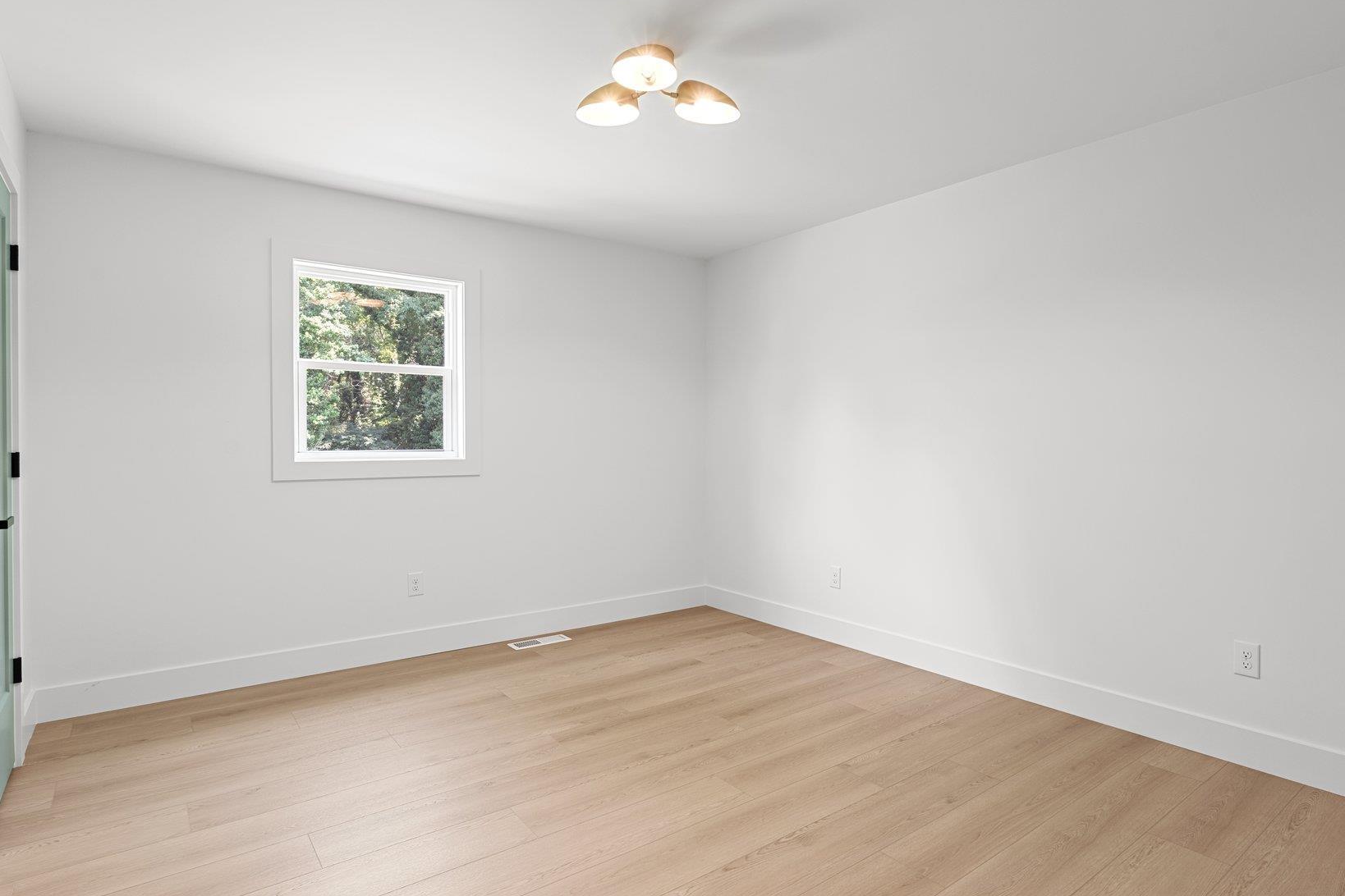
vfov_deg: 60.4
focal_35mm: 21
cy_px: 447
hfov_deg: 82.0
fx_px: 771
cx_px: 735
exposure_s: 1/6
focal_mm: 16.5
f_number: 9
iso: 250
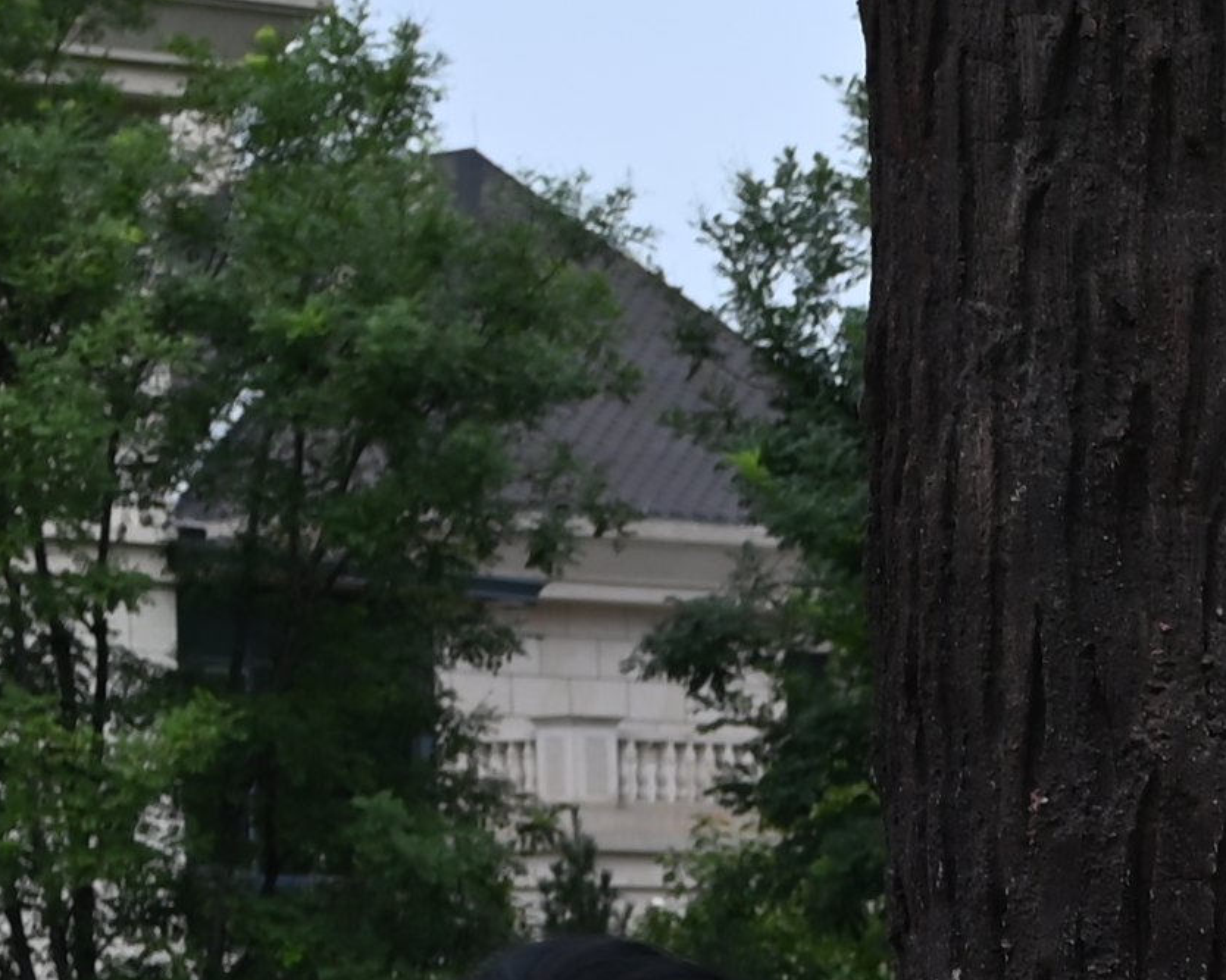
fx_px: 8635
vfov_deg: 6.3
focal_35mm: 238
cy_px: 2011
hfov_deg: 7.6
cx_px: 2949
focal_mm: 35
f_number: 5.6
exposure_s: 1/200
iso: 100
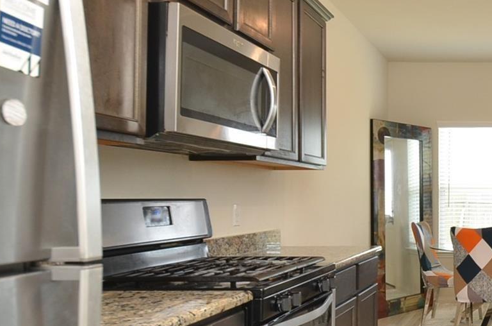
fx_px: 545
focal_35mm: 40
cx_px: 514
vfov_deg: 33.1
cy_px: 205
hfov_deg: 41.0
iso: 320
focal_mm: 10
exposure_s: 1/80
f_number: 5.6
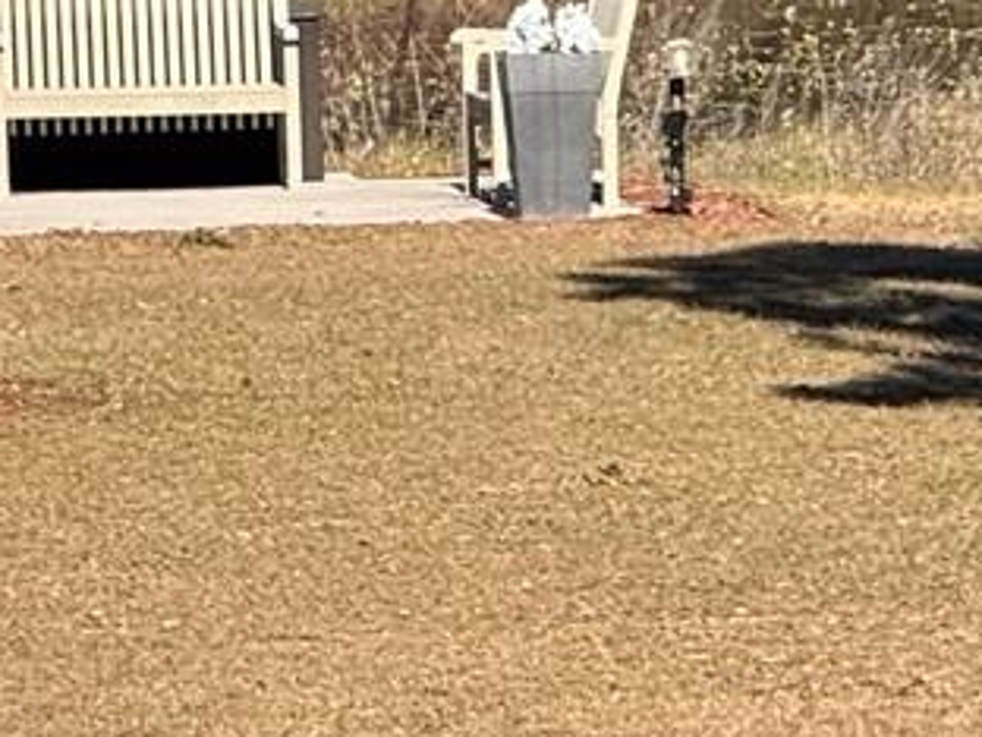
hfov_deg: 3.2
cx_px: -759
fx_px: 17447
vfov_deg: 2.4
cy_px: -882
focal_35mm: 615
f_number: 2.8
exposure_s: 1/1318
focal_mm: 15.66
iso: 50
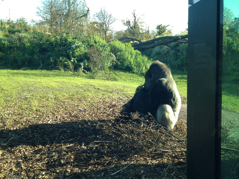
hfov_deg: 52.6
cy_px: 90
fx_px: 242
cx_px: 120
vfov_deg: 40.7
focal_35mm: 35
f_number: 2.4
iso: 80
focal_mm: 4.28
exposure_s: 1/330
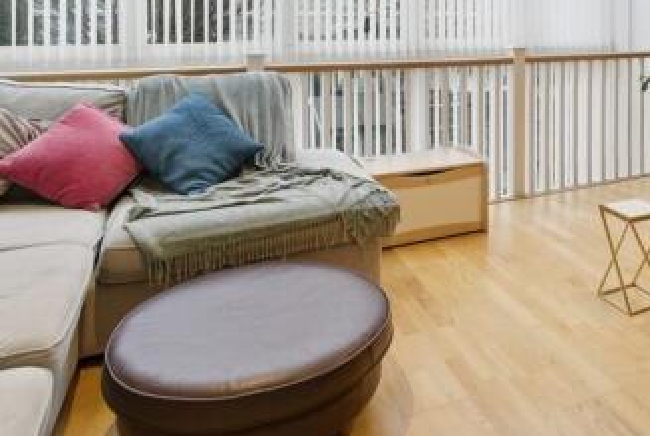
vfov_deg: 40.1
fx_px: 542
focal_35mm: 30
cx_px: 491
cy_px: 35
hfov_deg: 58.5
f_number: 4
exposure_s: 1/160
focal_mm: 10
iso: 100
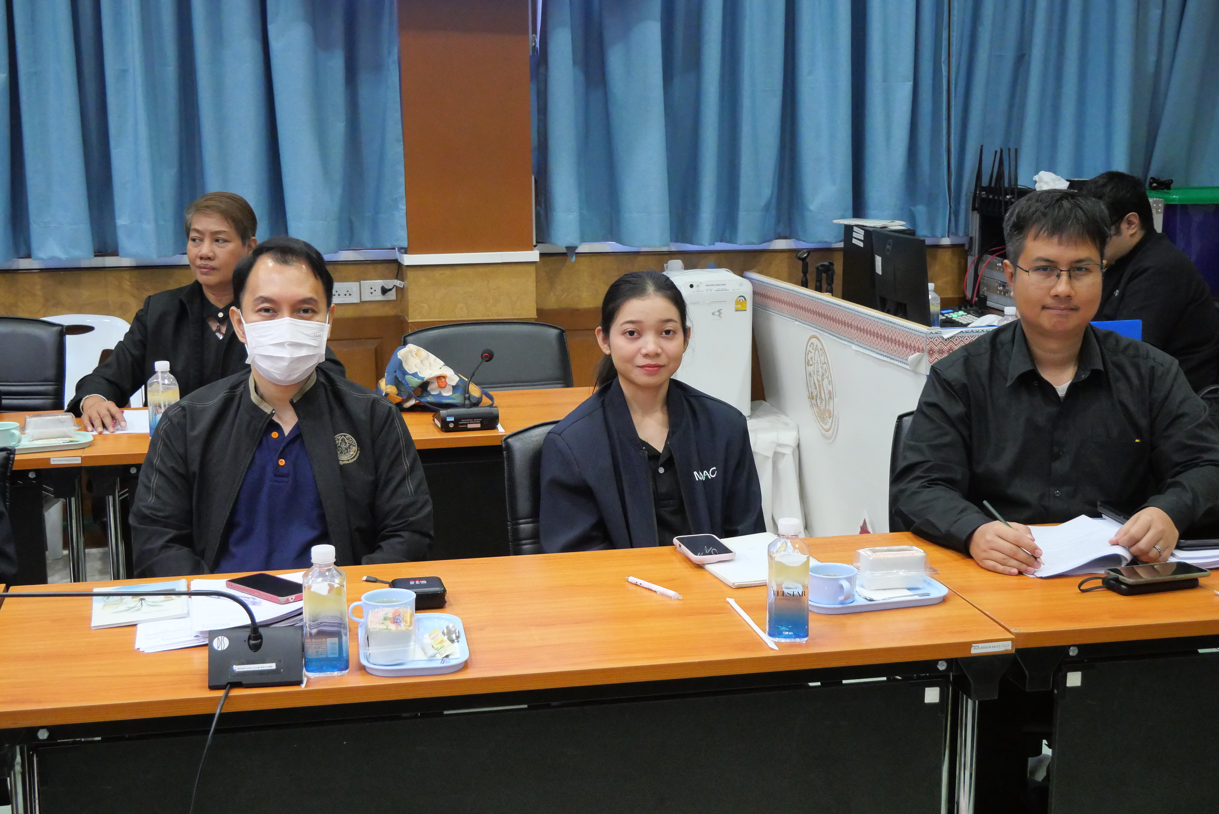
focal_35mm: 47
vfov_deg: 28.7
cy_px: 407
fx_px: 1592
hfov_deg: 41.9
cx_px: 610
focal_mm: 23
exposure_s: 1/50
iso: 3200
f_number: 5
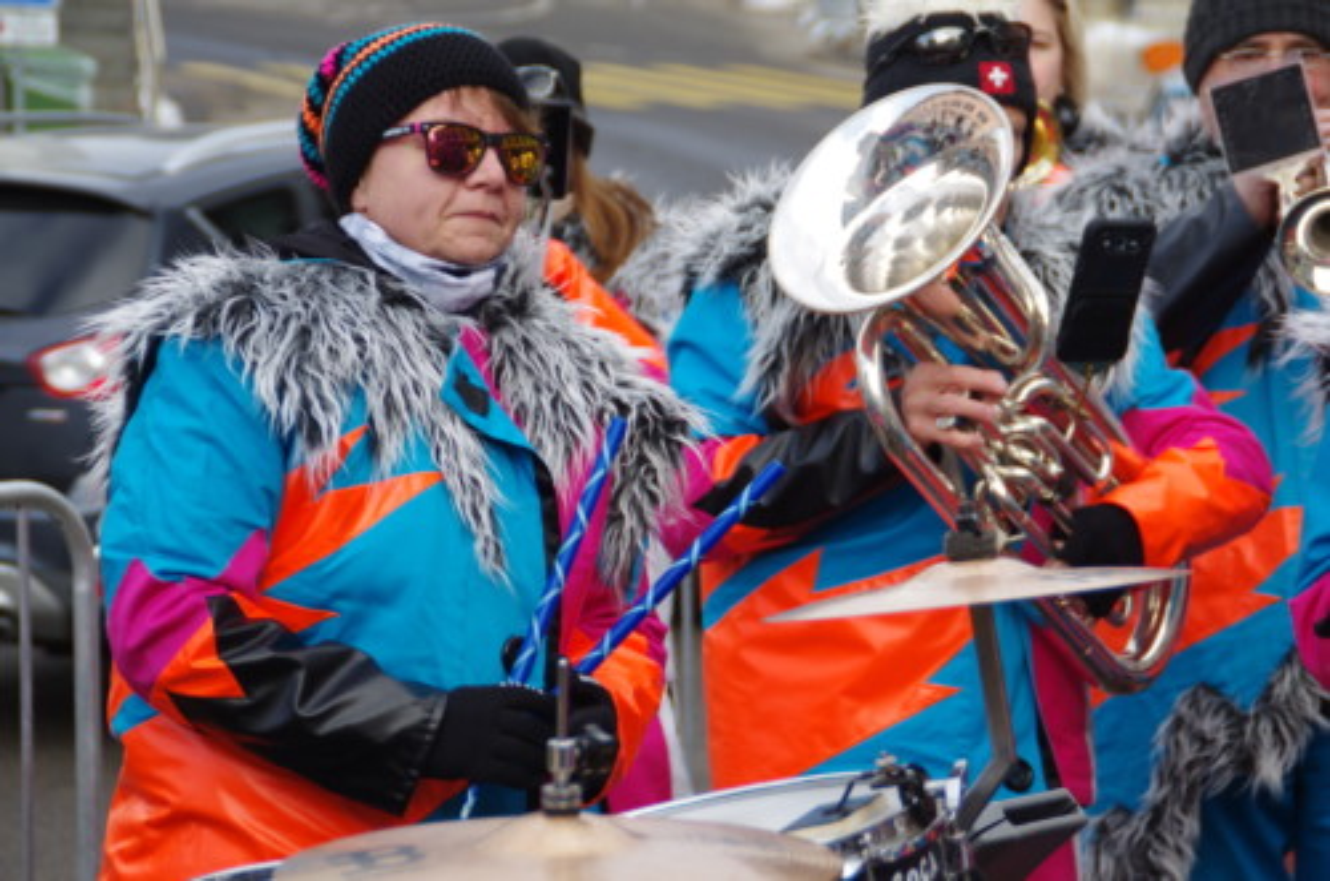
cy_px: 440
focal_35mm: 135
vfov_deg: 10.1
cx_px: 665
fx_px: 4976
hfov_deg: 15.2
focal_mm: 90
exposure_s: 1/125
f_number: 5.6
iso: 100
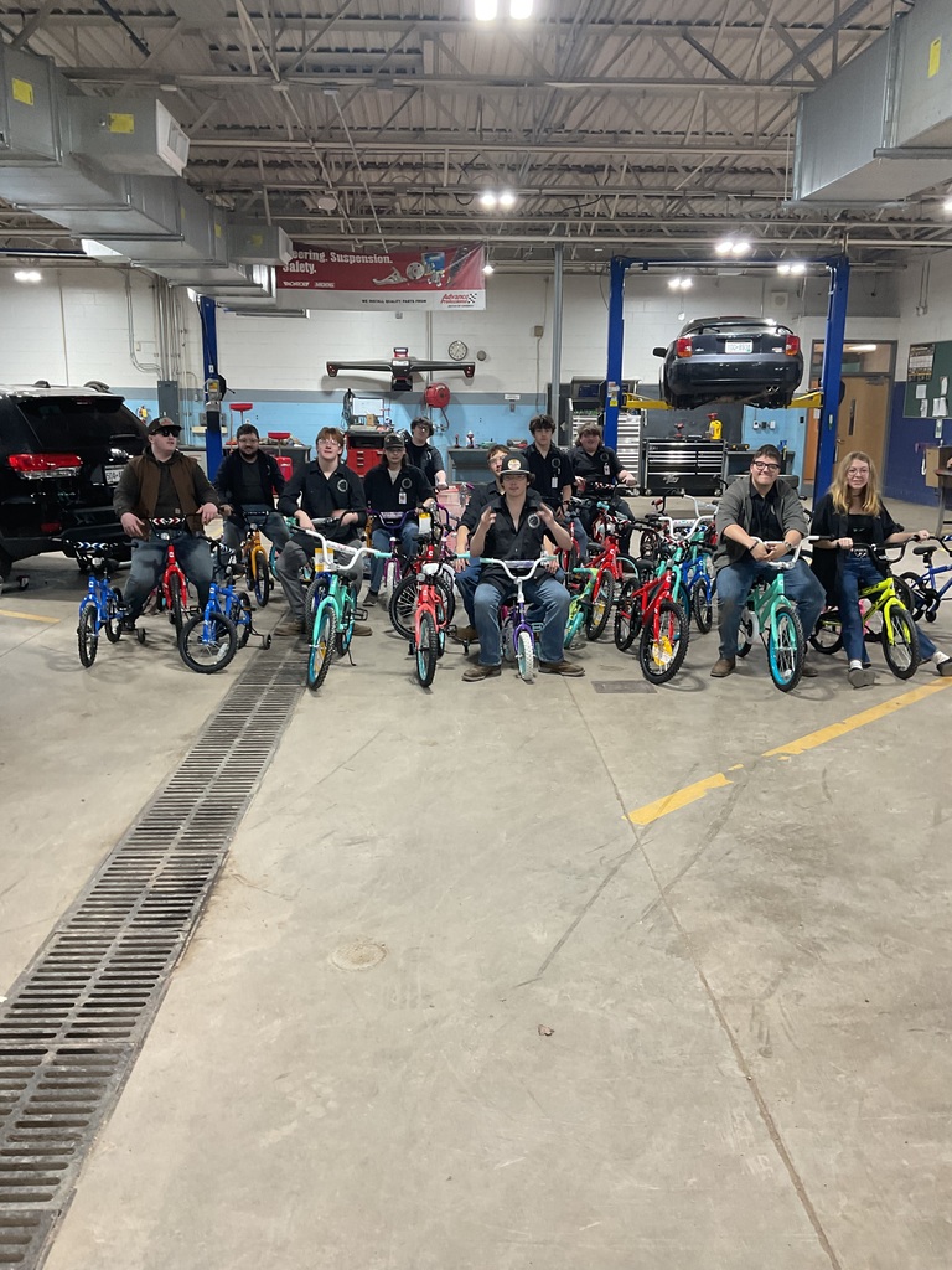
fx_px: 1063
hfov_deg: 48.2
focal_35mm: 29
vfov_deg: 61.7
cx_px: 476
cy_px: 635
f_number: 1.8
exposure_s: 1/60
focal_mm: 3
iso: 80
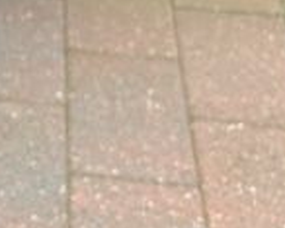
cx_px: -197
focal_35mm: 111
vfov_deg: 13.8
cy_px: 29
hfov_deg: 15.3
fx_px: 937
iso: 40
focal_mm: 5.96
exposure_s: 1/208
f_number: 1.6
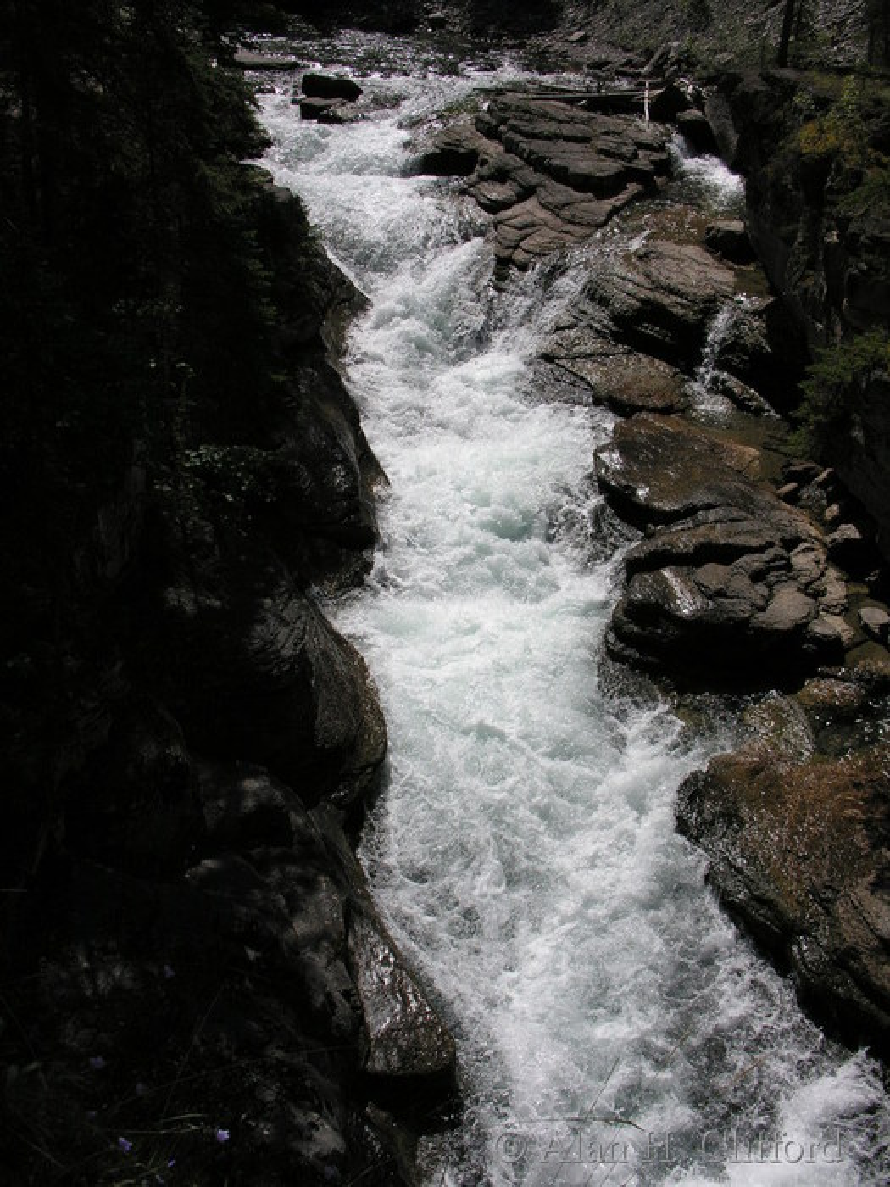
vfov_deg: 50.1
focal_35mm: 37
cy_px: 594
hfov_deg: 38.7
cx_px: 445
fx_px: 1268
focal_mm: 9.5
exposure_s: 1/1500
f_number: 3.6
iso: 50
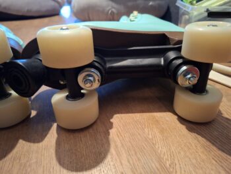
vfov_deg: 58.9
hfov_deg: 73.9
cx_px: 116
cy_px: 87
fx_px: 154
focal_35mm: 23
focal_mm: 5.54
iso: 640
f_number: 1.8
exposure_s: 1/25
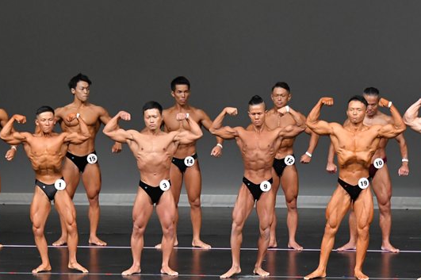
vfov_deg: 5.4
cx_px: 257
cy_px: 191
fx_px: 2968
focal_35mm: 254
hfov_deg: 8.1
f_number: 5.6
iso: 4000
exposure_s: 1/400
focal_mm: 116
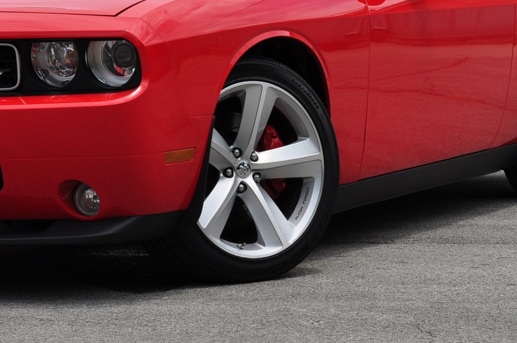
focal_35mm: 152
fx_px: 2180
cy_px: 44
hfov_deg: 13.5
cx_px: 128
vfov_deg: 9.0
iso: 200
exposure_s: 1/320
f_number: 10
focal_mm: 44
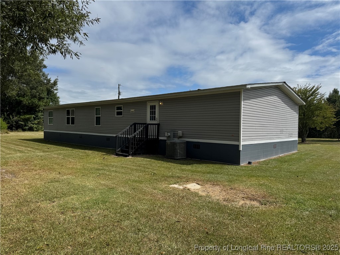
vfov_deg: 56.8
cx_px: 170
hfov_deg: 71.6
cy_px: 128
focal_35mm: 24
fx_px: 236
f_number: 1.78
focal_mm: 6.76
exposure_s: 1/7937
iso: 80
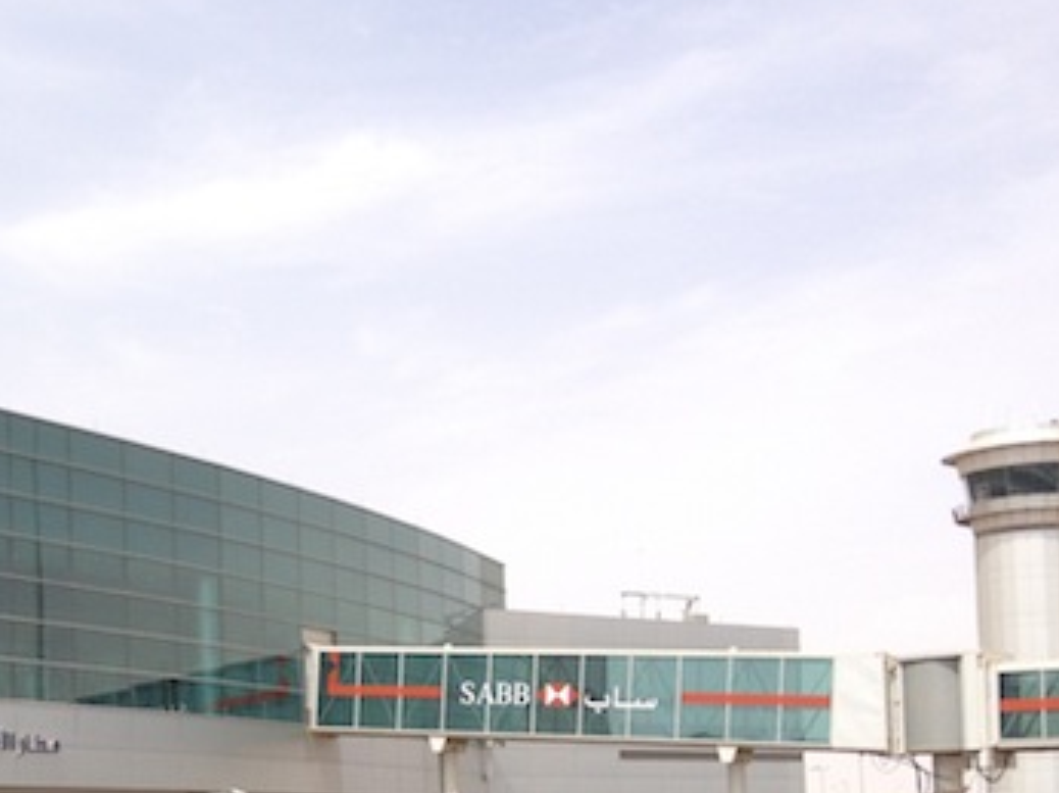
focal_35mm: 81
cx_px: -3
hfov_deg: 23.1
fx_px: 2476
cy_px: 735
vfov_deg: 17.9
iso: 64
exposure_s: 1/1314
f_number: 2.4
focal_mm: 4.28
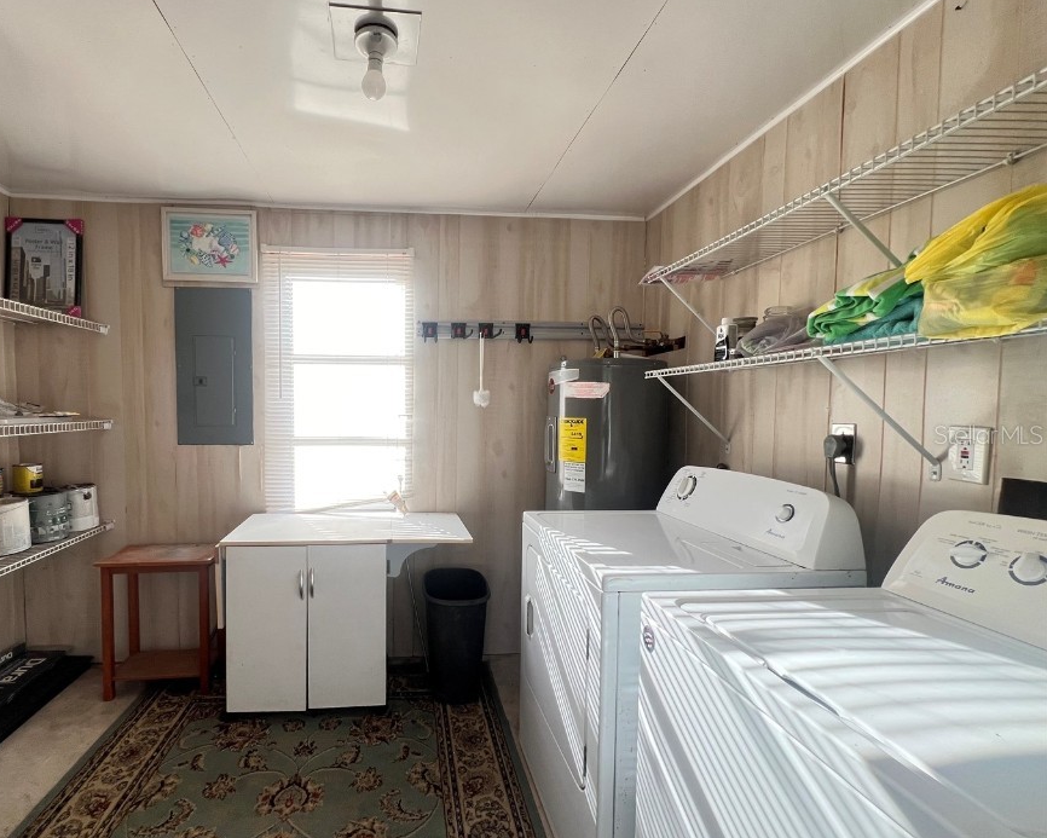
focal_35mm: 15
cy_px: 434
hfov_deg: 95.8
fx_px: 465
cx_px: 429
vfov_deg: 84.0
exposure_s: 1/99
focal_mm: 1.57
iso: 100
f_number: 1.8
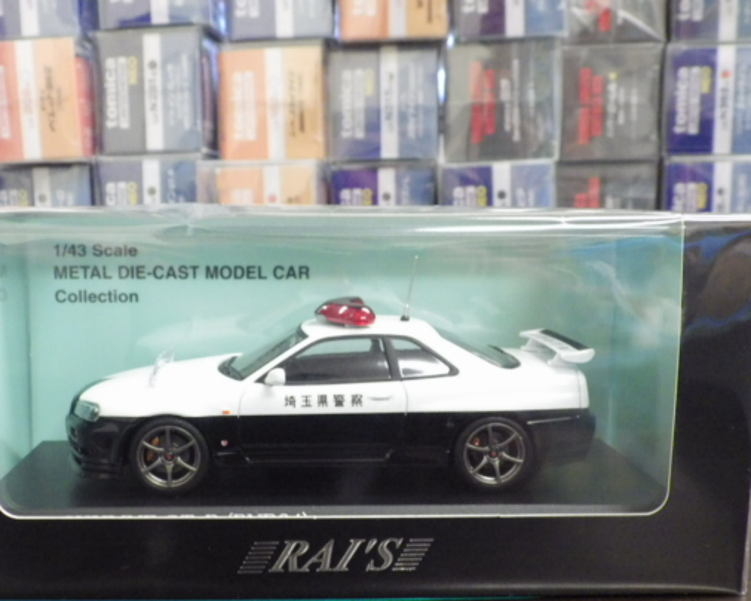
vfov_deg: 35.6
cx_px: 313
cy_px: 353
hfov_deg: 43.7
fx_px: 934
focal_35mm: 42
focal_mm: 6.2
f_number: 3.4
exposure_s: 1/30
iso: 800
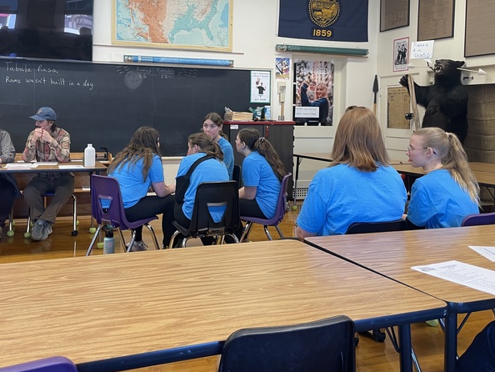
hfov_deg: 52.3
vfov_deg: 40.3
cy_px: 132
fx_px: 501
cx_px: 203
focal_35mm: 35
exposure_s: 1/60
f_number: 1.6
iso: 80
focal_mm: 4.2
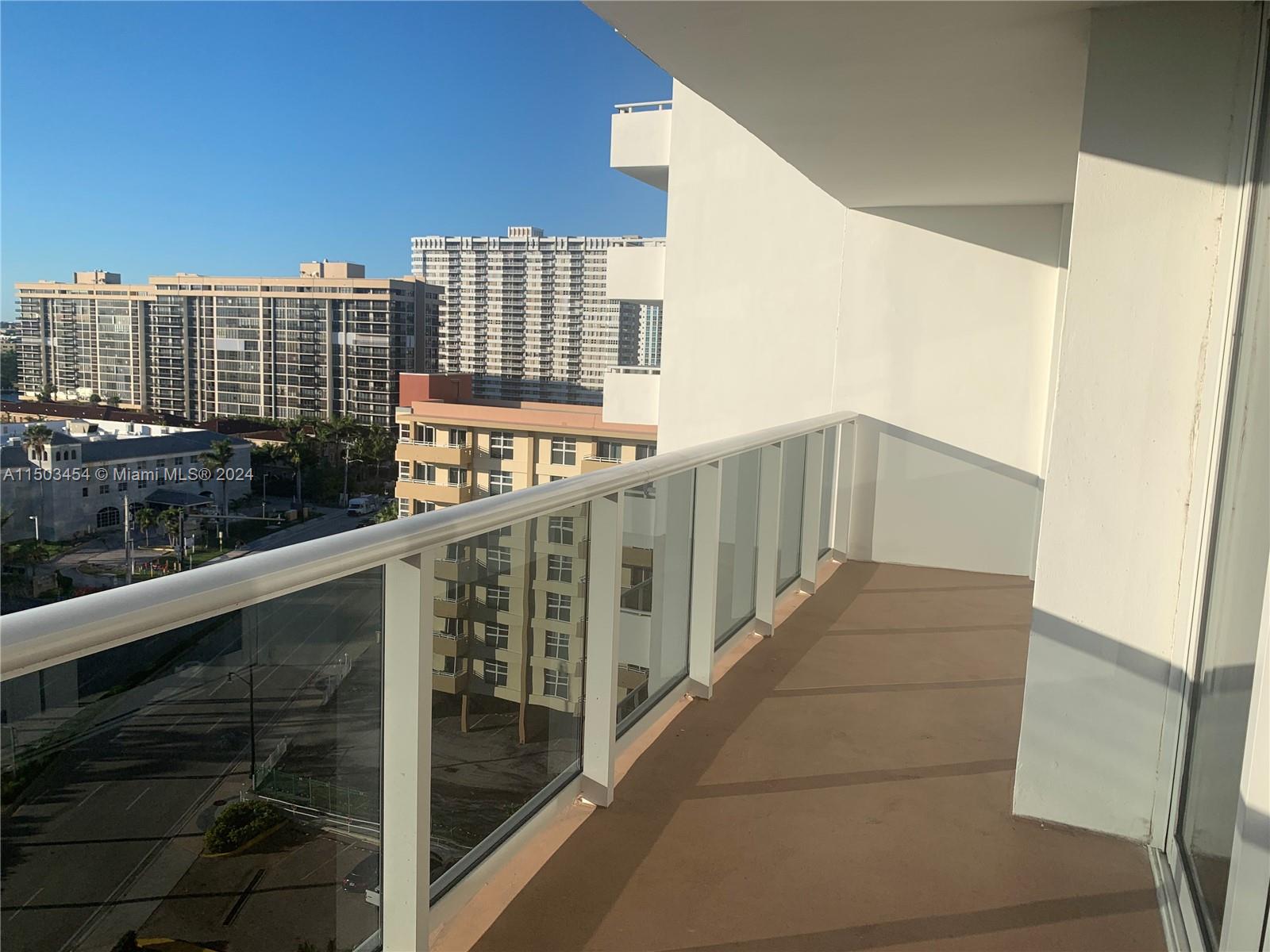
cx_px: 635
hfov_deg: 67.3
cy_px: 476
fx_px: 954
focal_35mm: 26
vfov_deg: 53.1
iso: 25
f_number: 1.8
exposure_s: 1/3289
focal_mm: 4.25
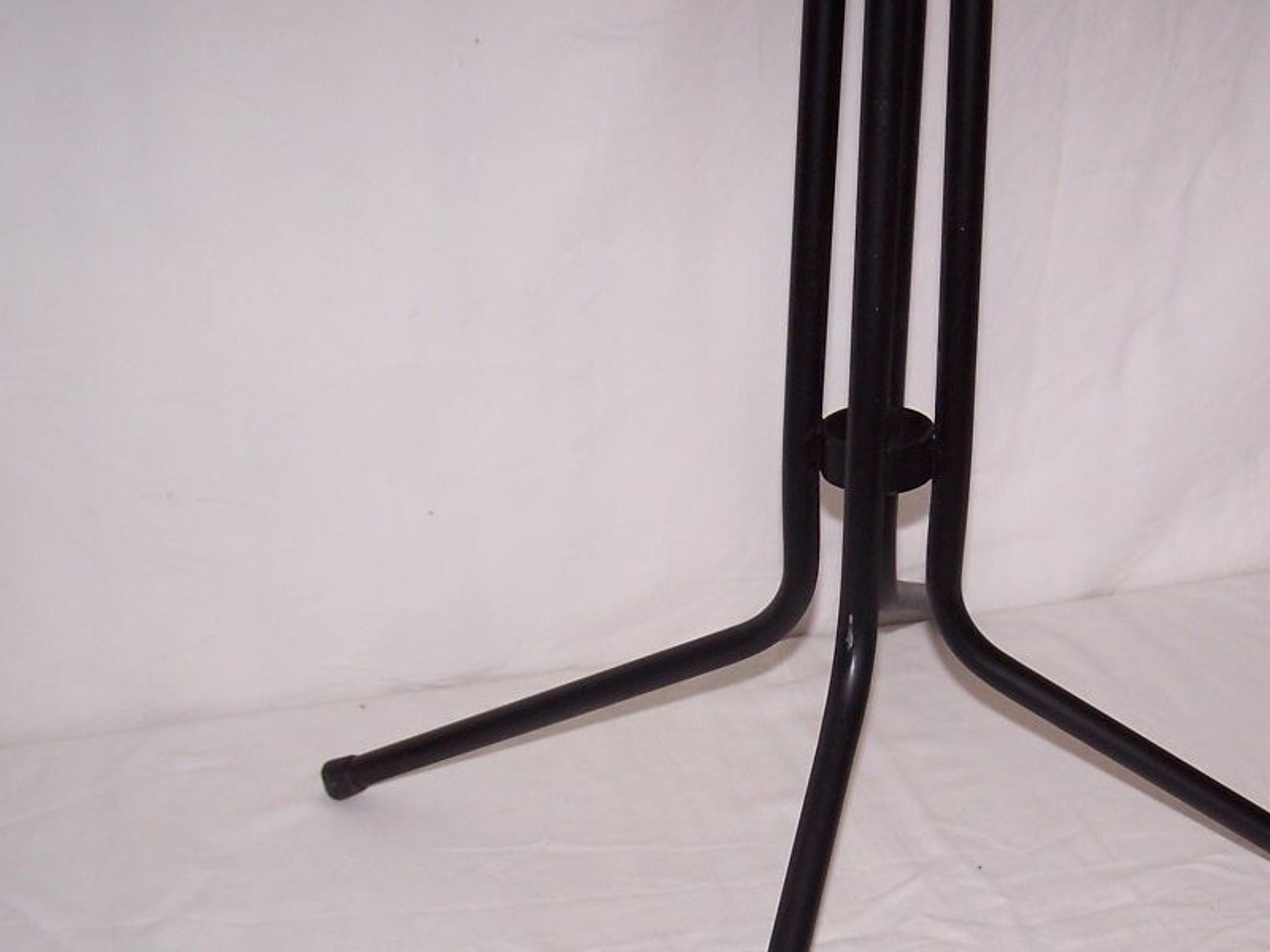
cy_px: 628
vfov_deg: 25.5
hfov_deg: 33.4
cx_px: 867
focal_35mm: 57
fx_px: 2091
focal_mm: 6.3
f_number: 2.8
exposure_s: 1/60
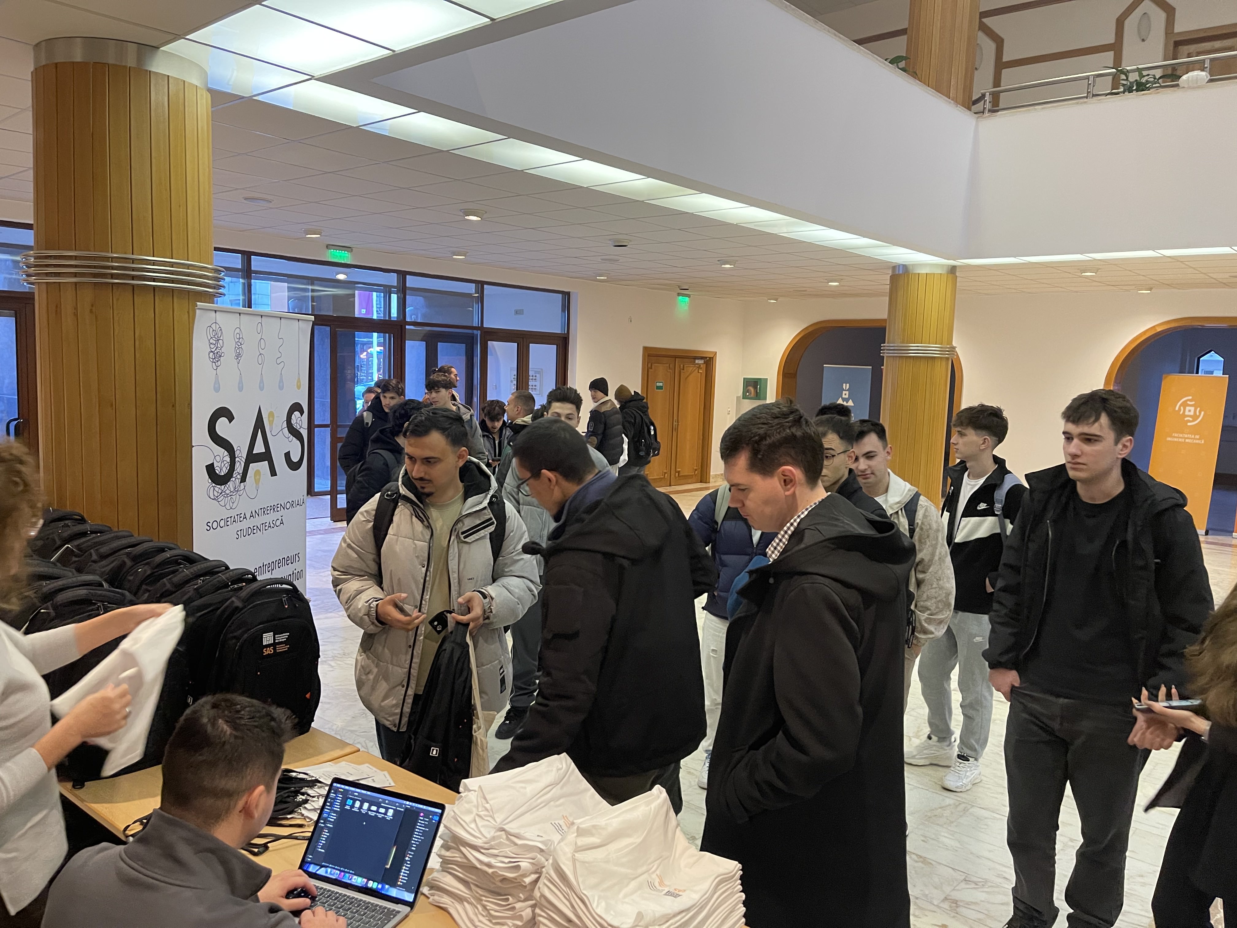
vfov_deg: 54.9
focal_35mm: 25
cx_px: 618
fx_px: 893
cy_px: 464
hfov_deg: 69.4
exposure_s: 1/50
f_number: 1.6
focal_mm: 5.1
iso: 500
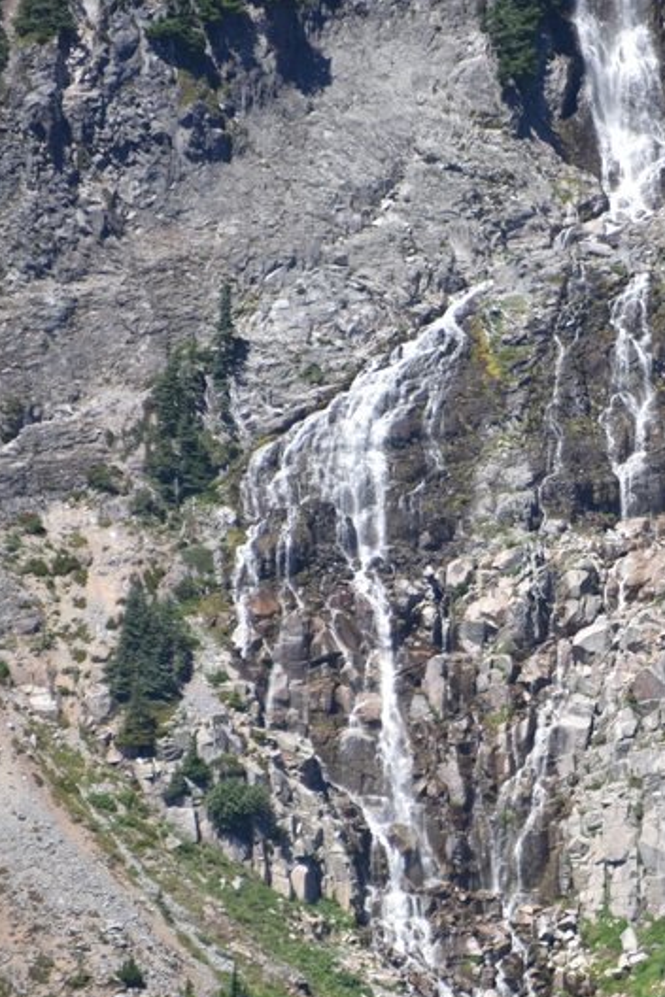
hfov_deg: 1.9
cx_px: 642
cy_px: 572
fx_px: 20142
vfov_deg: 2.8
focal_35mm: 727
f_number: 5.6
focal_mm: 300
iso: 200
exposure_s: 1/640
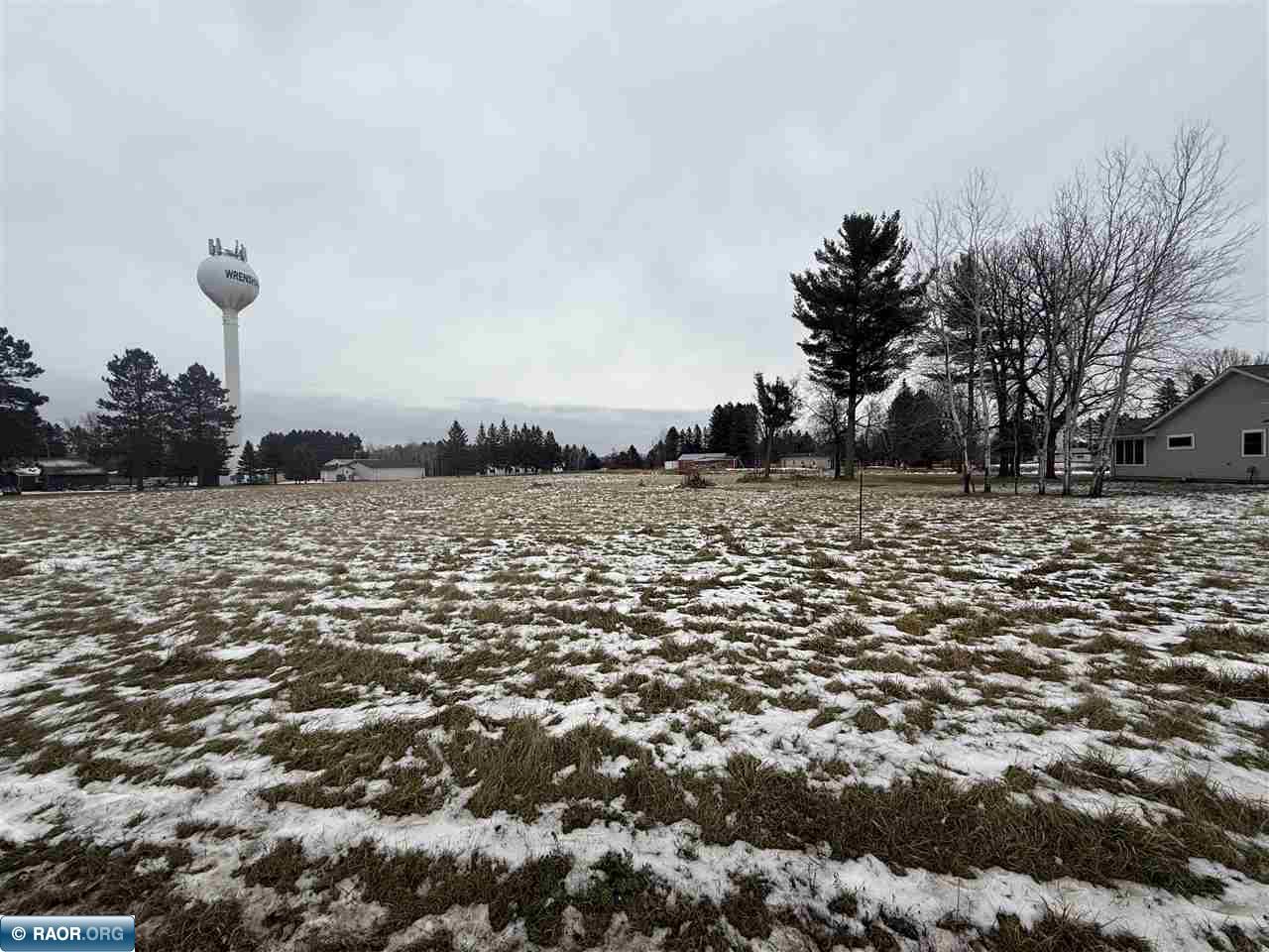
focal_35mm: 14
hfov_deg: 102.1
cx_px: 634
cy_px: 476
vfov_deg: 85.7
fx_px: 513
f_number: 2.2
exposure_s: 1/479
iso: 50
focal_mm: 2.22
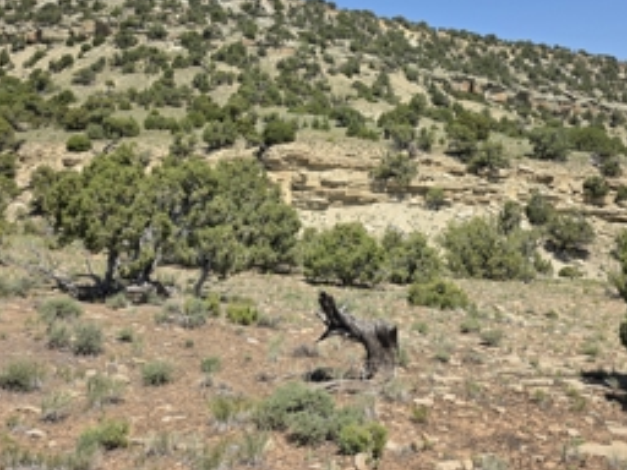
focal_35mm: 36
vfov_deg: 38.8
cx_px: 350
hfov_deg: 51.2
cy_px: 127
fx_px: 652
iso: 80
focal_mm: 6.3
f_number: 1.7
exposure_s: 1/5608
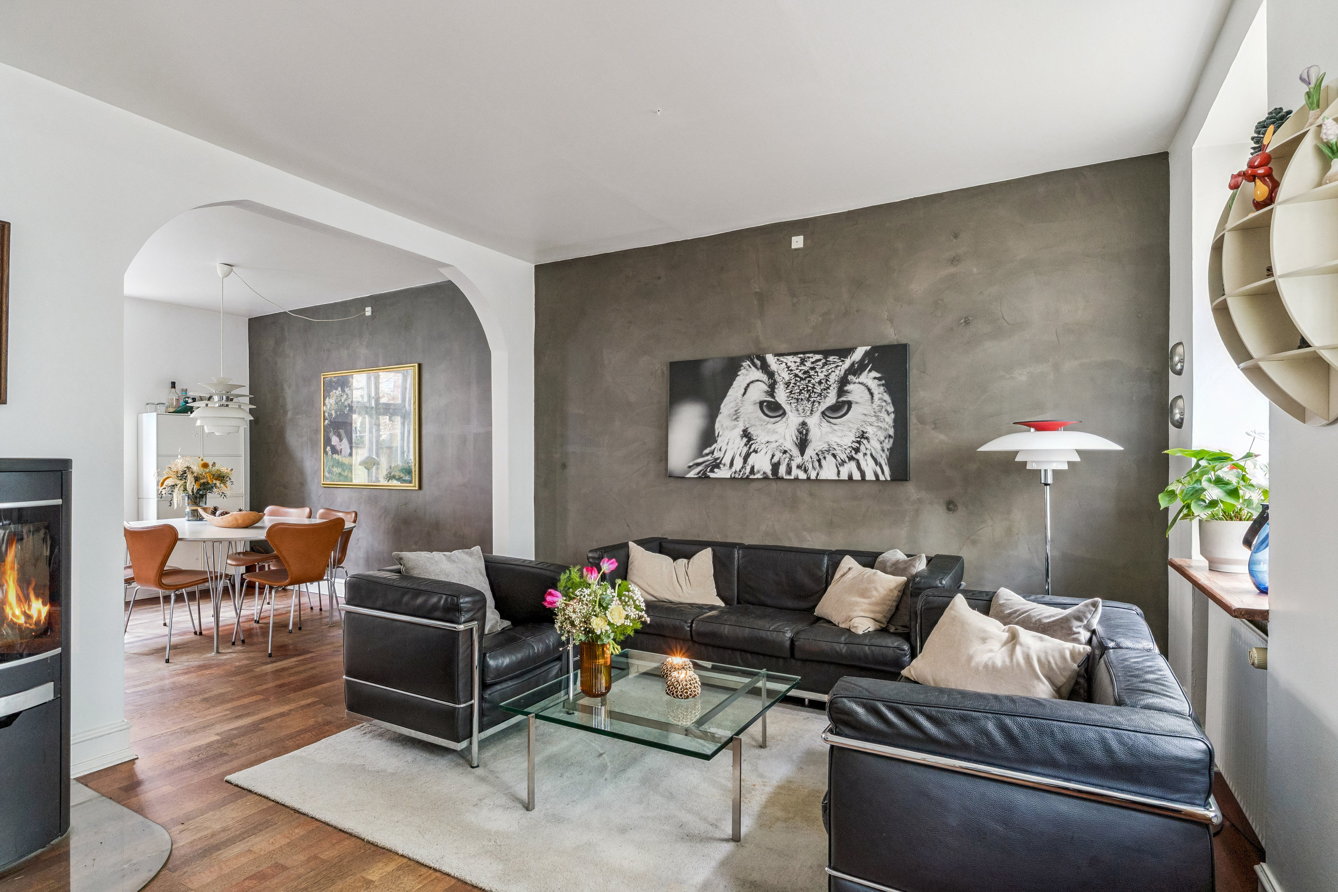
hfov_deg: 88.6
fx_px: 686
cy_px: 446
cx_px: 669
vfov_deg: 66.1
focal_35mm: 18
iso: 400
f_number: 7.1
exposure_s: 1.6
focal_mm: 12.3
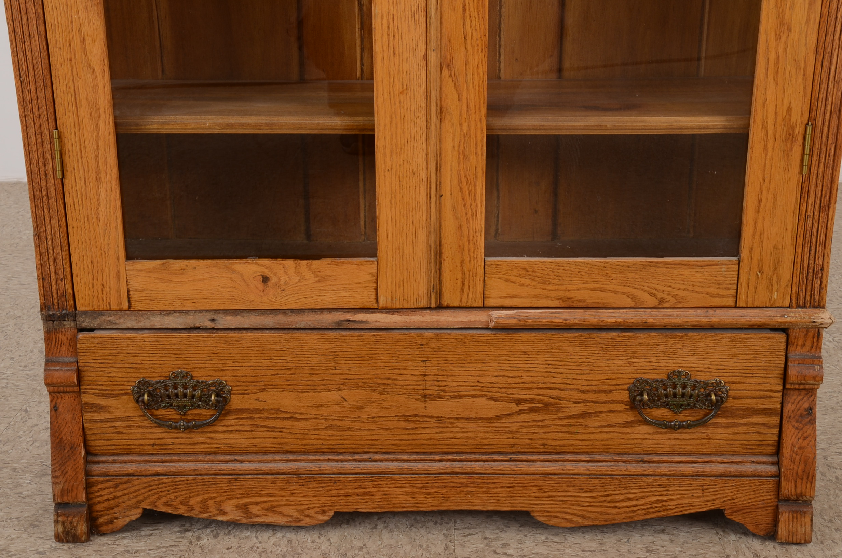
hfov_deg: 35.1
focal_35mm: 57
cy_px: 279
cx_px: 421
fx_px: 1330
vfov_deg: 23.7
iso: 125
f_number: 11
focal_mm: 38
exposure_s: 1/160
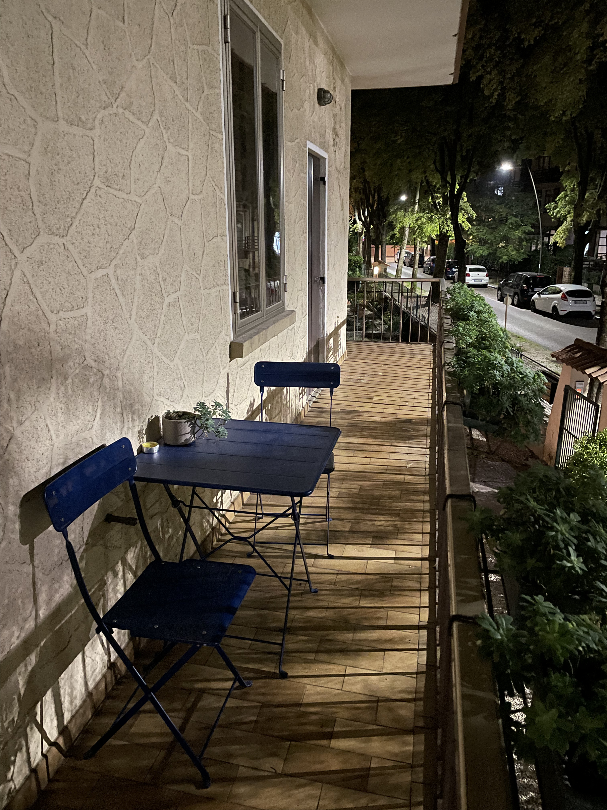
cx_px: 304
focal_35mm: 26
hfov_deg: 53.1
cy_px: 405
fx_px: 608
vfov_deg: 67.3
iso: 640
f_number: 1.6
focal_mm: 4.2
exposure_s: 1/8
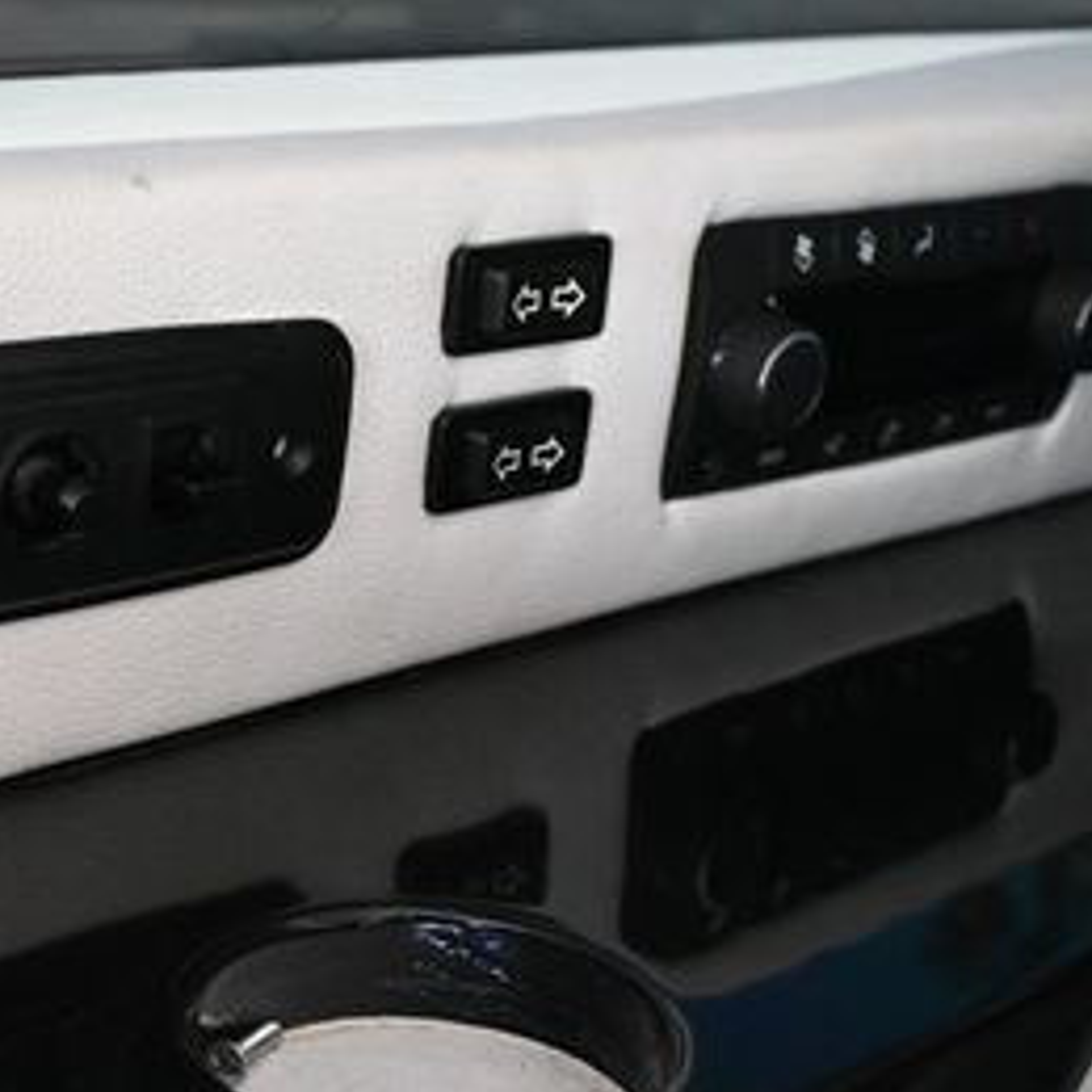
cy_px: 617
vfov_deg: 25.0
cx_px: 252
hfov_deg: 24.7
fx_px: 2463
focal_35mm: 69
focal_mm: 22
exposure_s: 1/125
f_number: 4
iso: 2200
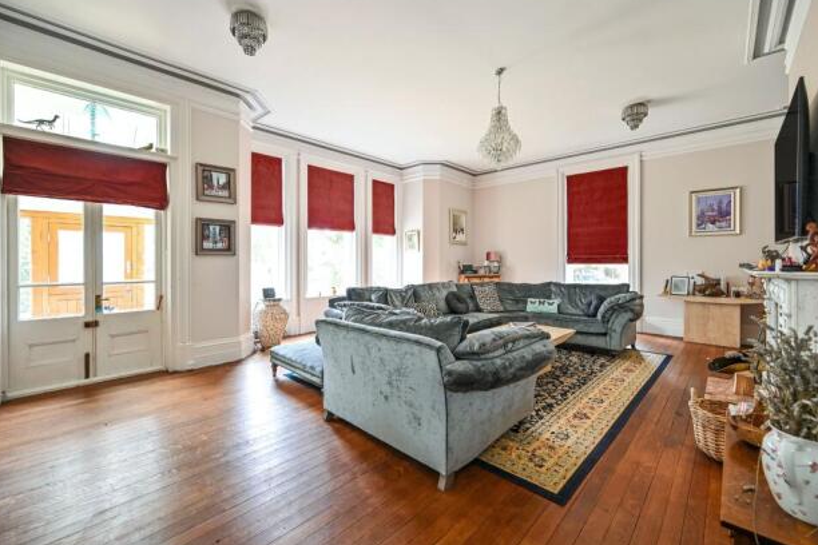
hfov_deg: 100.4
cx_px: 405
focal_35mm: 15
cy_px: 273
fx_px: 341
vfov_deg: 77.3
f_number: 4
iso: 400
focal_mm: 14
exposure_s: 1/15
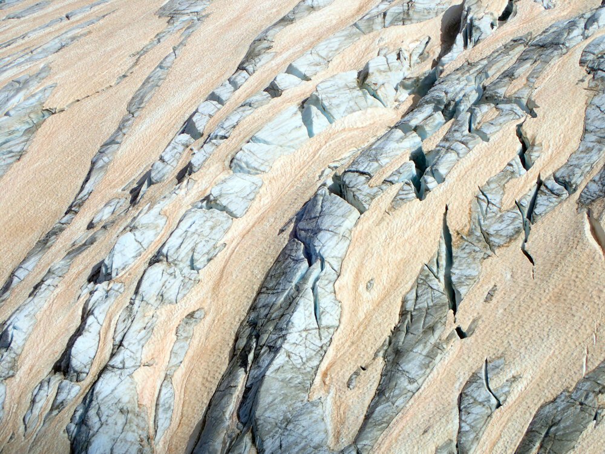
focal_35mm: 100
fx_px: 1748
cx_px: 302
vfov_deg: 14.8
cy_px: 227
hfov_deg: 19.6
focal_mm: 18
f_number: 6.3
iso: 100
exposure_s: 1/640
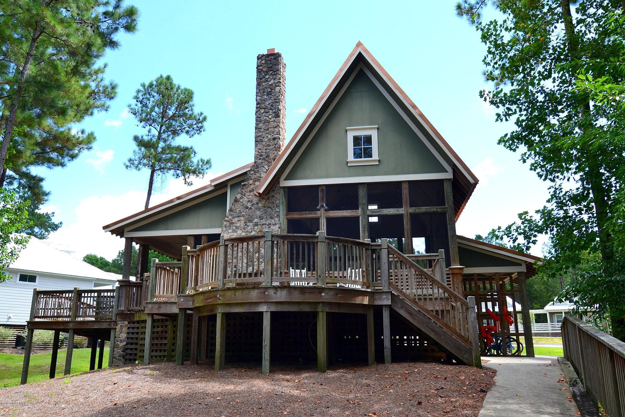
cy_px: 208
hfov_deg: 70.4
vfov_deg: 50.4
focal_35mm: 26
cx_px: 312
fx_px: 443
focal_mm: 17
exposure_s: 1/250
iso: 400
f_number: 10
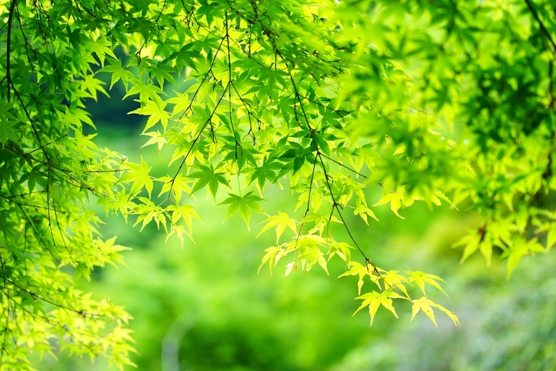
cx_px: 278
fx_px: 1622
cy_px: 186
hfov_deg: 19.4
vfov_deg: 13.1
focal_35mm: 105
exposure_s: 1/125
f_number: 4
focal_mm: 105
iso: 200
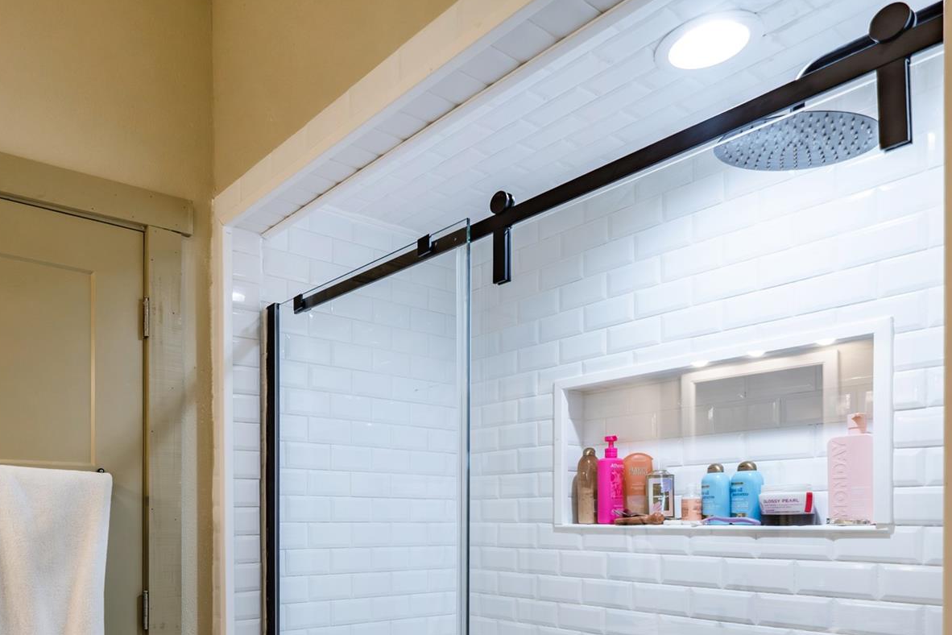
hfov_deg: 67.6
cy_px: 516
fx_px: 688
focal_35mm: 26
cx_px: 323
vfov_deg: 46.7
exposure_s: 1/50
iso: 500
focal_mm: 10
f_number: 4
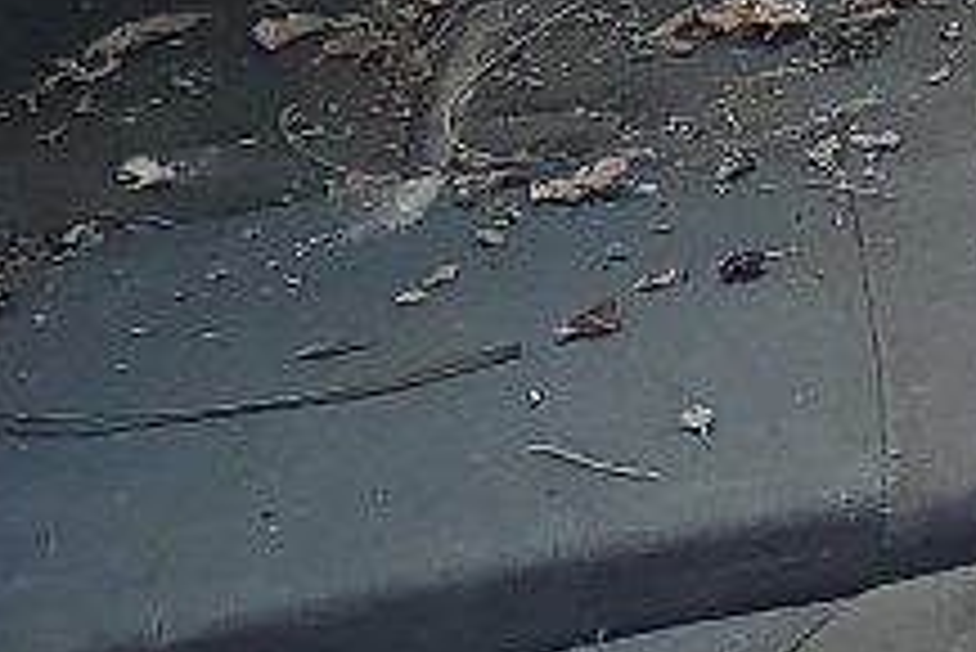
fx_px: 5399
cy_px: -378
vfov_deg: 6.8
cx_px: 751
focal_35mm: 199
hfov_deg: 10.3
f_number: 1.5
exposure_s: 1/200
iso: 50
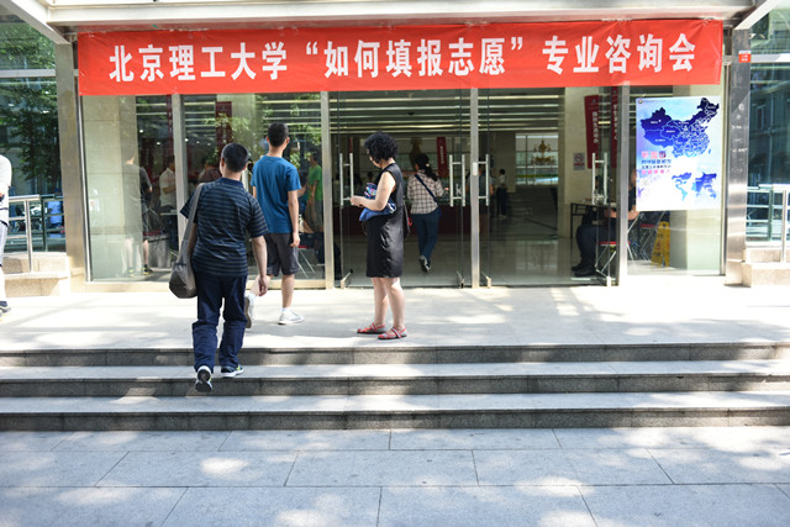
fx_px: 746
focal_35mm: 34
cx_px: 395
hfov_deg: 55.8
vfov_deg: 38.9
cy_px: 264
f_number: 2.8
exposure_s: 1/320
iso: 280
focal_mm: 34
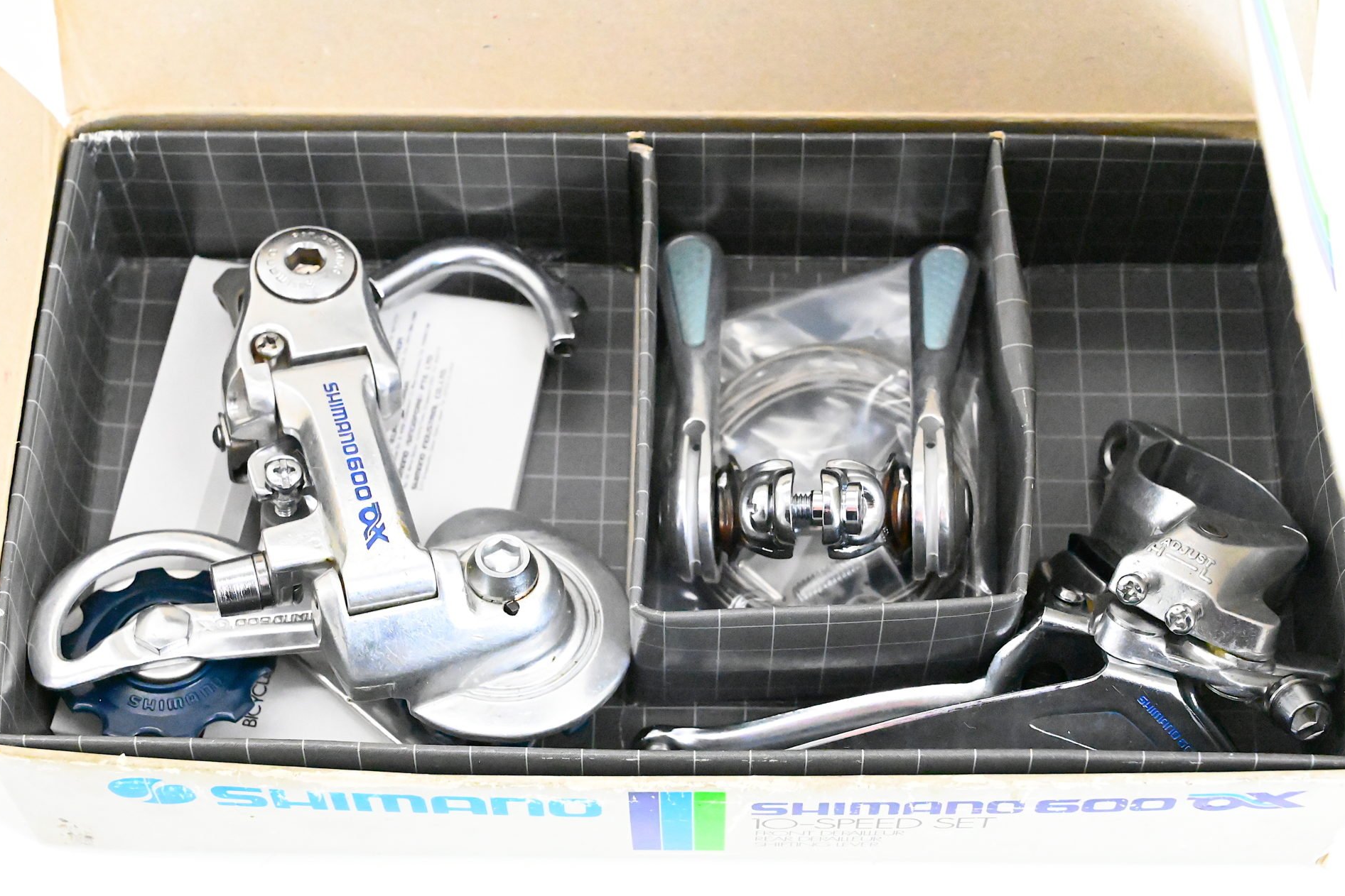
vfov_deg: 19.2
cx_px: 672
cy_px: 453
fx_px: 2652
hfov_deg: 28.5
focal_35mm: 71
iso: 51200
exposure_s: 1/640
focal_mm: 70
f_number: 13
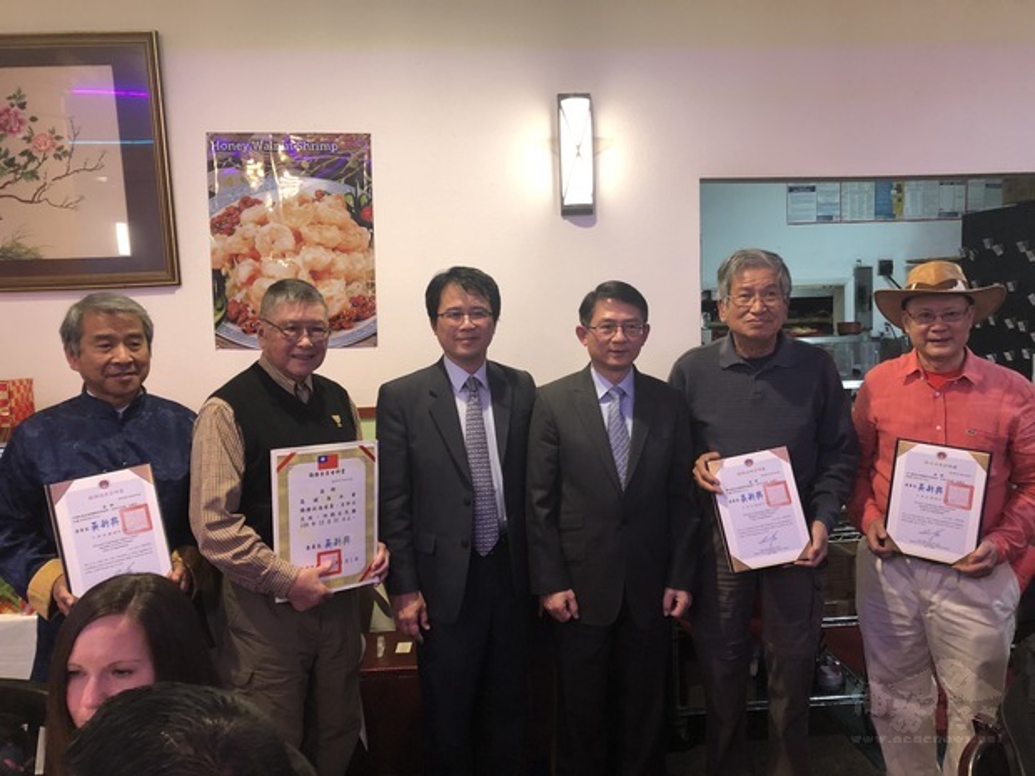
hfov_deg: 63.4
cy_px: 388
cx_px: 518
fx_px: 837
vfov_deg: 49.7
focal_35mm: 28
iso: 64
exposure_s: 1/15
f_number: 1.8
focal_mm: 3.99
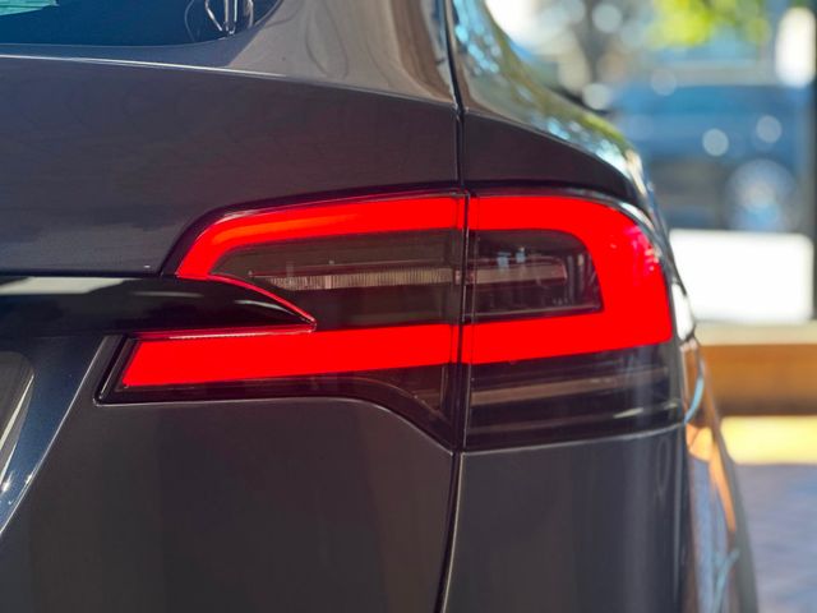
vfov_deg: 19.1
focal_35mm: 77
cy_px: 306
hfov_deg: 25.3
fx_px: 1817
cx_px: 408
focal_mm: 9
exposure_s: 1/120
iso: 125
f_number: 2.8
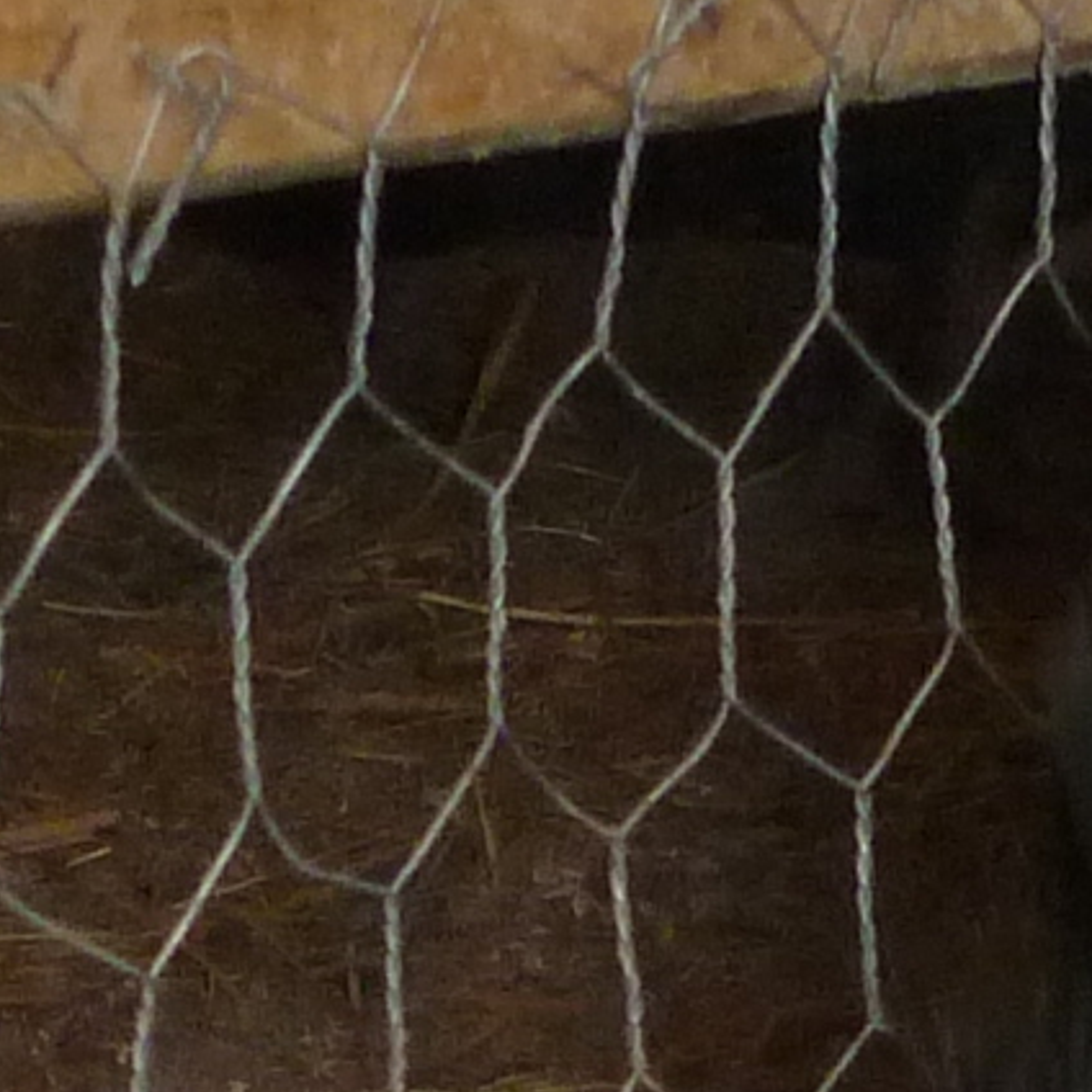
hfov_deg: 8.2
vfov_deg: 7.4
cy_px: 3085
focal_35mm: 213
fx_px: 7602
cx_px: 886
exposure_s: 1/30
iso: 200
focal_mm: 4.9
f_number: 3.3
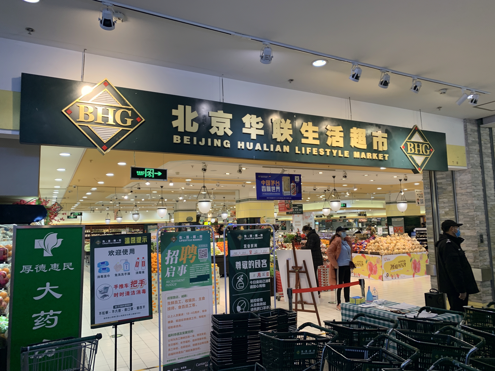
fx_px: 372
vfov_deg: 53.1
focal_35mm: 26
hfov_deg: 67.3
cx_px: 248
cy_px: 186
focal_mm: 4.25
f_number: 1.8
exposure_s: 1/50
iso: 50
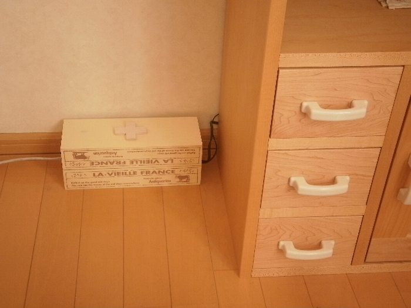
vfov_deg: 28.6
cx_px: 206
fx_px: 606
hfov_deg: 37.5
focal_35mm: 51
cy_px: 154
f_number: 3.8
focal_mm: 9.05
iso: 125
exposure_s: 1/30
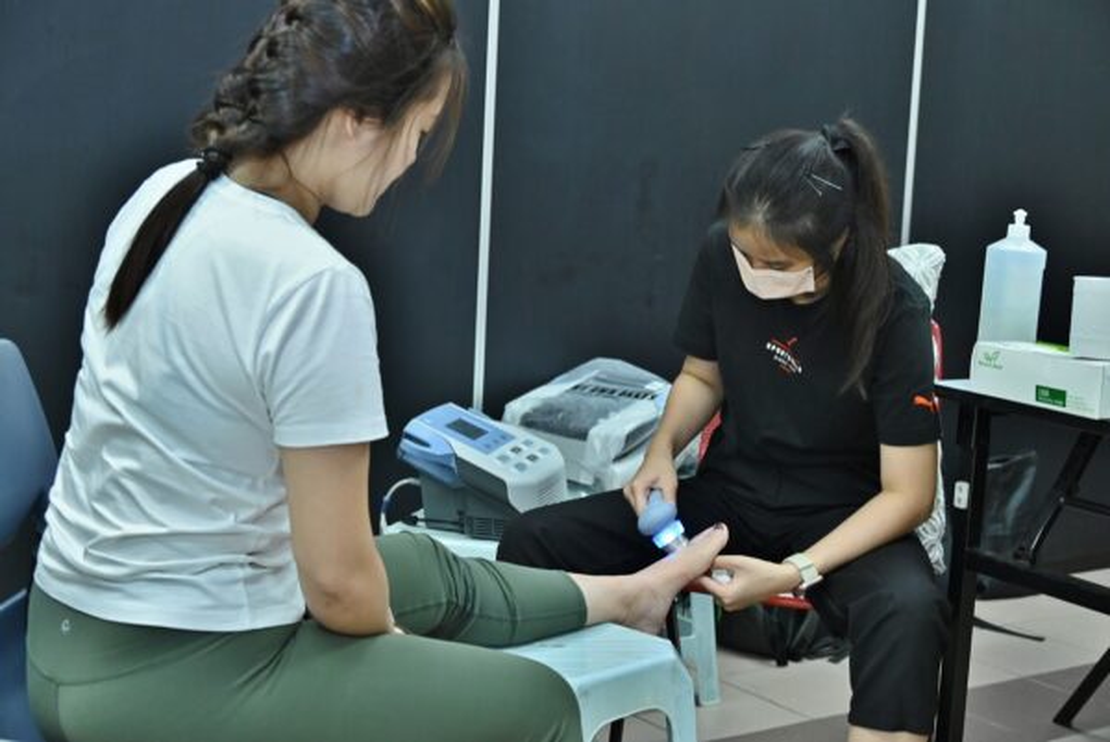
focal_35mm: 56
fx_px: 1728
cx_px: 555
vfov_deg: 24.2
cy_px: 371
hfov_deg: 35.6
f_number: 5.6
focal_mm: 56
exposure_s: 1/60
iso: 2500
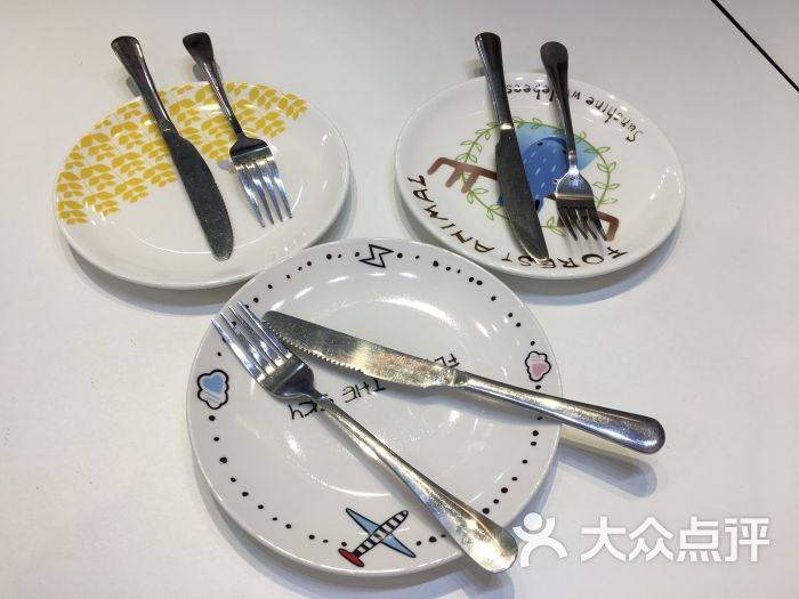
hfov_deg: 61.7
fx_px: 669
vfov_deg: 48.2
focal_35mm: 29
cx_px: 400
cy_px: 300
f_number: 2.2
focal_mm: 4.15
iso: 32
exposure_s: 1/50
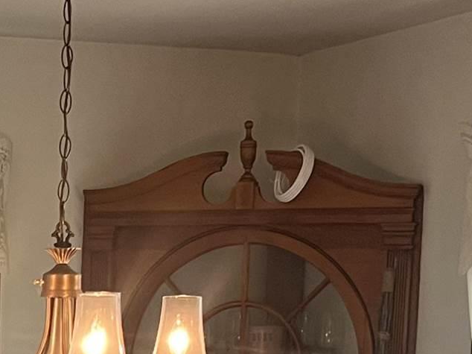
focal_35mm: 126
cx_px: -25
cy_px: 630
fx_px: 1717
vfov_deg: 11.0
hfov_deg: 15.3
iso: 125
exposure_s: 1/60
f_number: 1.5
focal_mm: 5.7
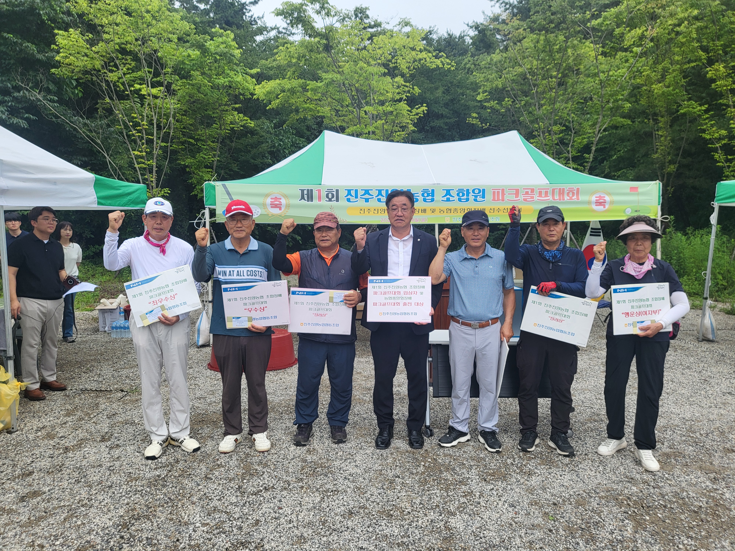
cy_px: 276
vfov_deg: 53.1
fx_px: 552
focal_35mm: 26
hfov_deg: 67.3
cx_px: 368
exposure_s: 1/750
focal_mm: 4.25
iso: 50
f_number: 1.8
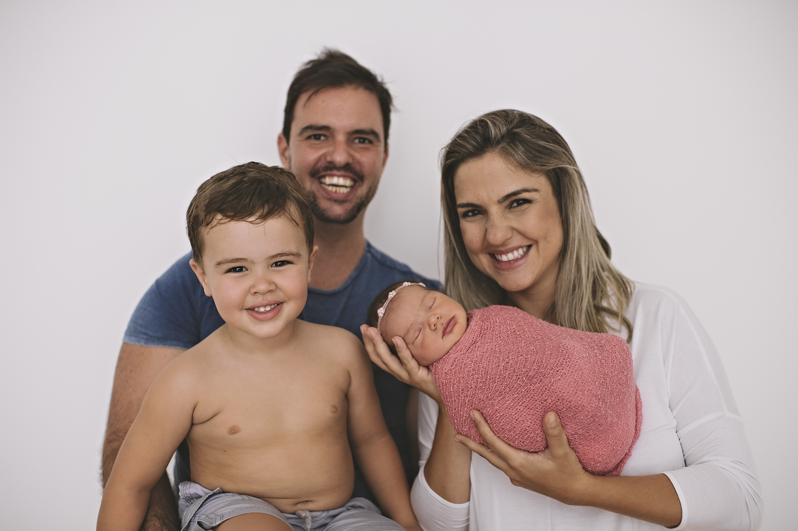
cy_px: 266
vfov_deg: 37.8
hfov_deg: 54.5
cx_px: 399
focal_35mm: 35
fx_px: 775
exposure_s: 1/125
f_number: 2.5
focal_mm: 35
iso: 200
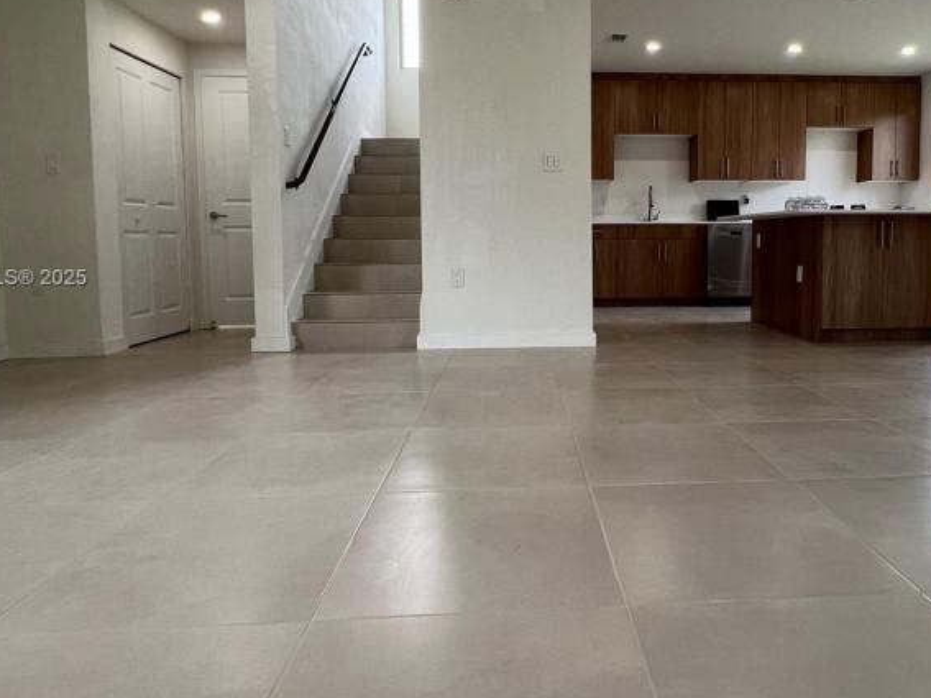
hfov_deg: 75.5
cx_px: 560
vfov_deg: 60.6
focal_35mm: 22
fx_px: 592
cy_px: 279
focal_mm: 1.57
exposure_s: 1/120
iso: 80
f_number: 1.8
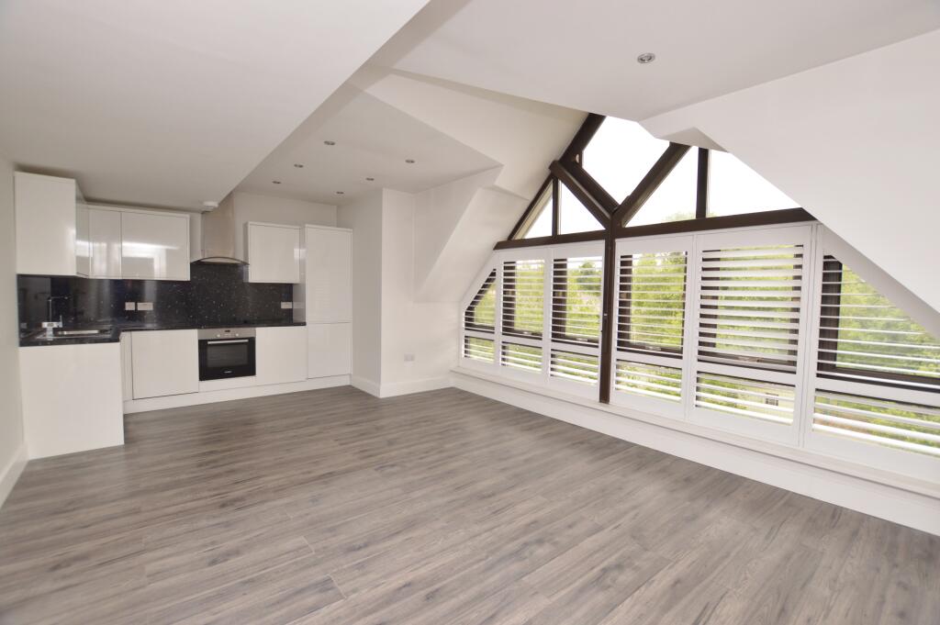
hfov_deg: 100.4
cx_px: 470
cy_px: 312
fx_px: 391
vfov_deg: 77.2
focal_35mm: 15
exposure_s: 1/125
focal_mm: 10
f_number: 4
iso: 400
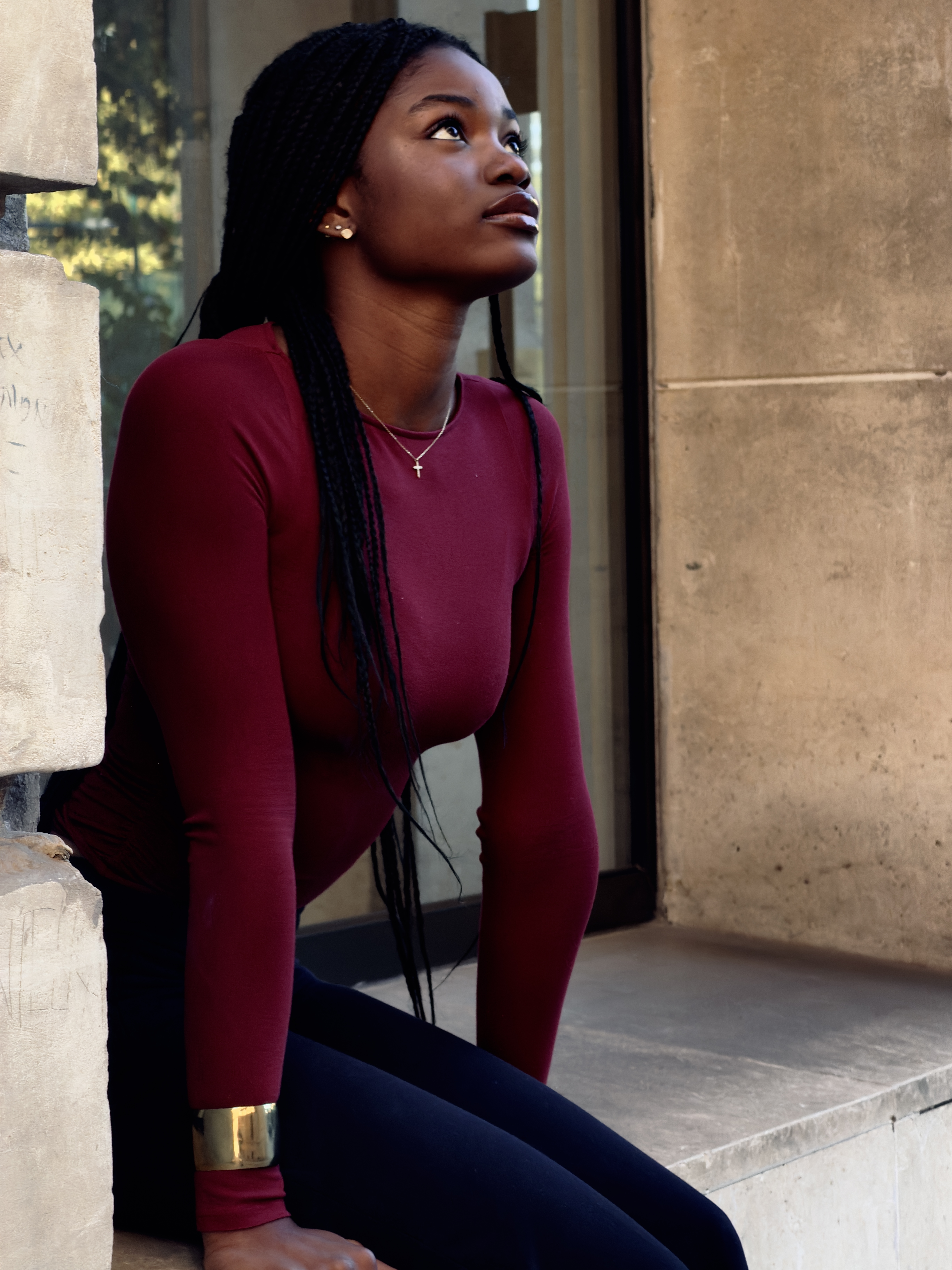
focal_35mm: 100
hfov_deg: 14.8
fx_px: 3667
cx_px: 476
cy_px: 635
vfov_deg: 19.6
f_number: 2.8
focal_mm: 16.89
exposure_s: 1/121
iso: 250
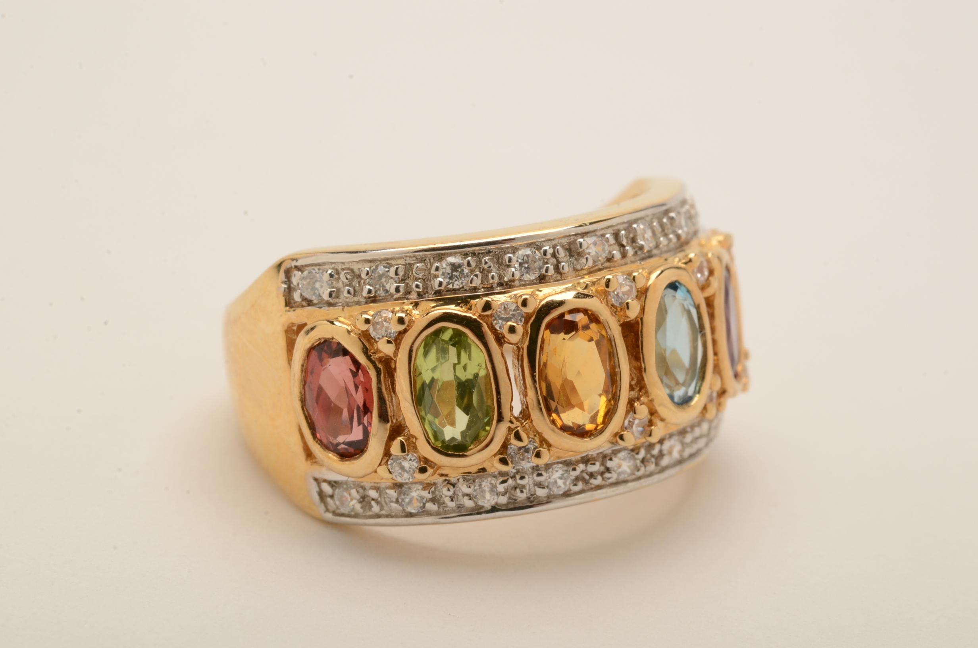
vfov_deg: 15.1
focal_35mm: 90
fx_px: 2440
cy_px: 324
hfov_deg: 22.7
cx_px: 489
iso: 400
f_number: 22
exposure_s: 1/160
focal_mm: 60
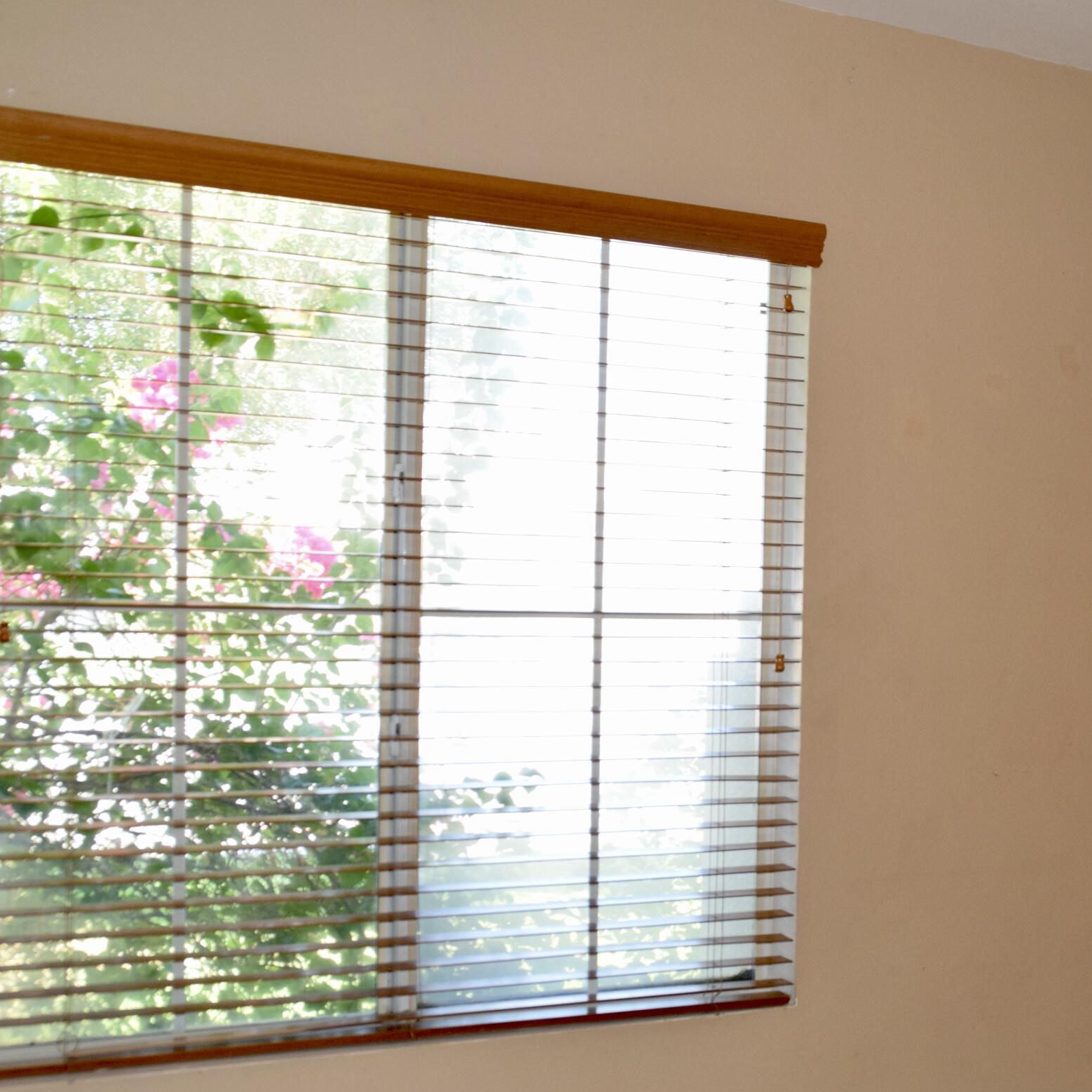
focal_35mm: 54
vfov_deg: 31.5
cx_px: 828
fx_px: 1927
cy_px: 669
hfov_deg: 31.1
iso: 800
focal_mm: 22
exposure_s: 1/125
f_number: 5.6
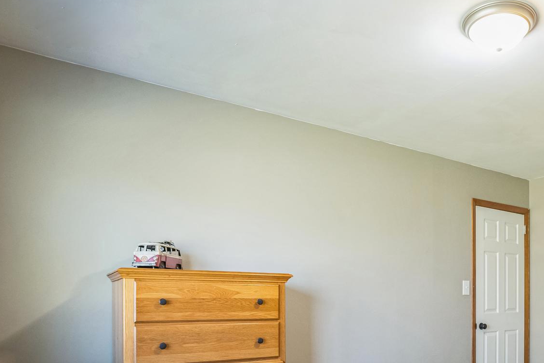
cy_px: 306
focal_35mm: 29
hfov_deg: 60.4
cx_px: 405
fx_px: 438
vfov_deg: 42.3
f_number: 5
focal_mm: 16
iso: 1000
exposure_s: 1/13
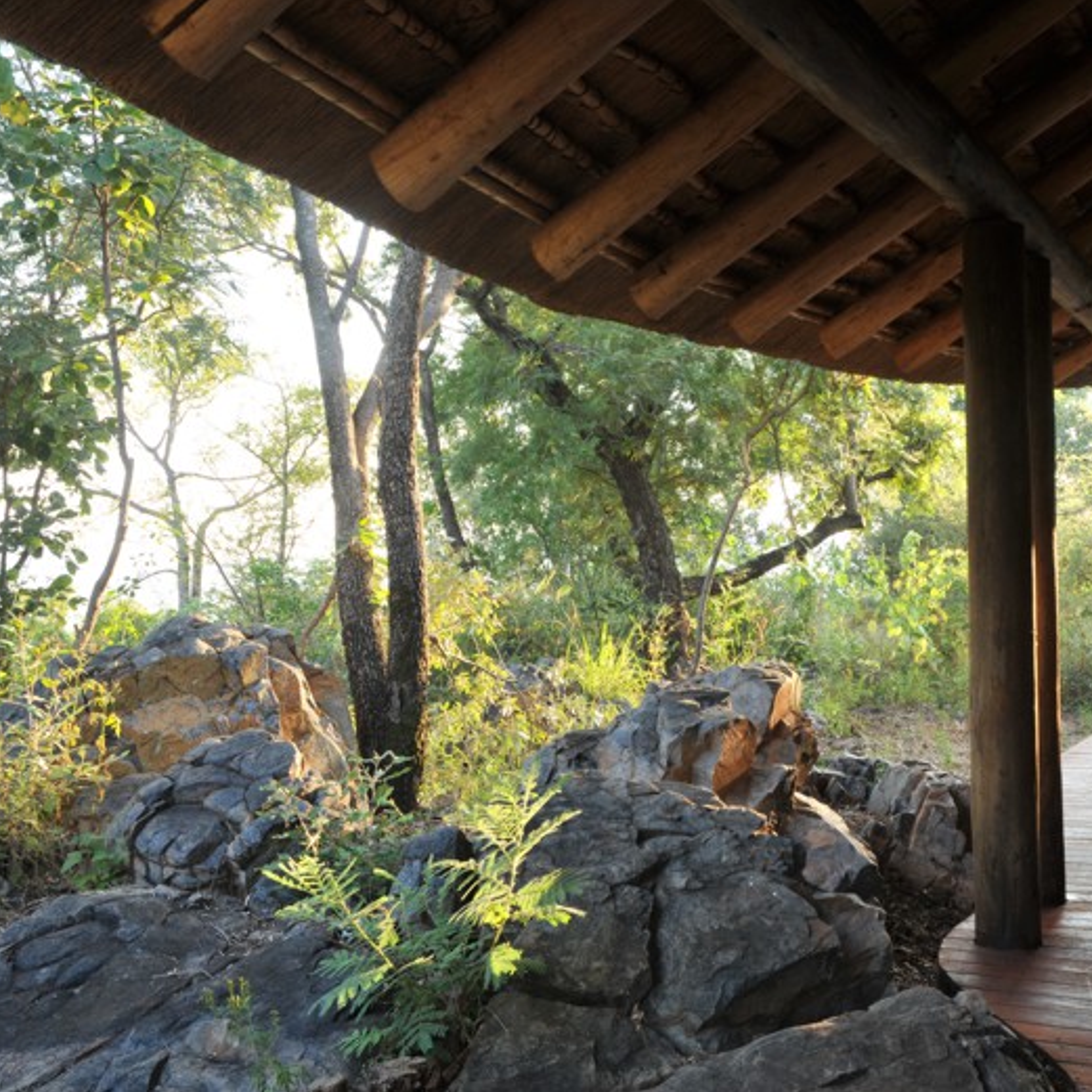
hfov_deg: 38.2
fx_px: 1535
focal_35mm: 43
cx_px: 817
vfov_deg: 39.2
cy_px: 549
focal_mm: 22
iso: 200
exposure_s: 1/8
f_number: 8
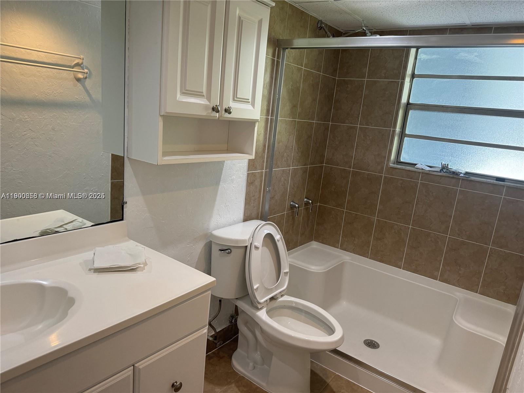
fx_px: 363
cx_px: 262
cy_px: 196
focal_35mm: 24
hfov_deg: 71.6
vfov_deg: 56.8
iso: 160
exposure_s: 1/120
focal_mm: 6.76
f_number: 1.78
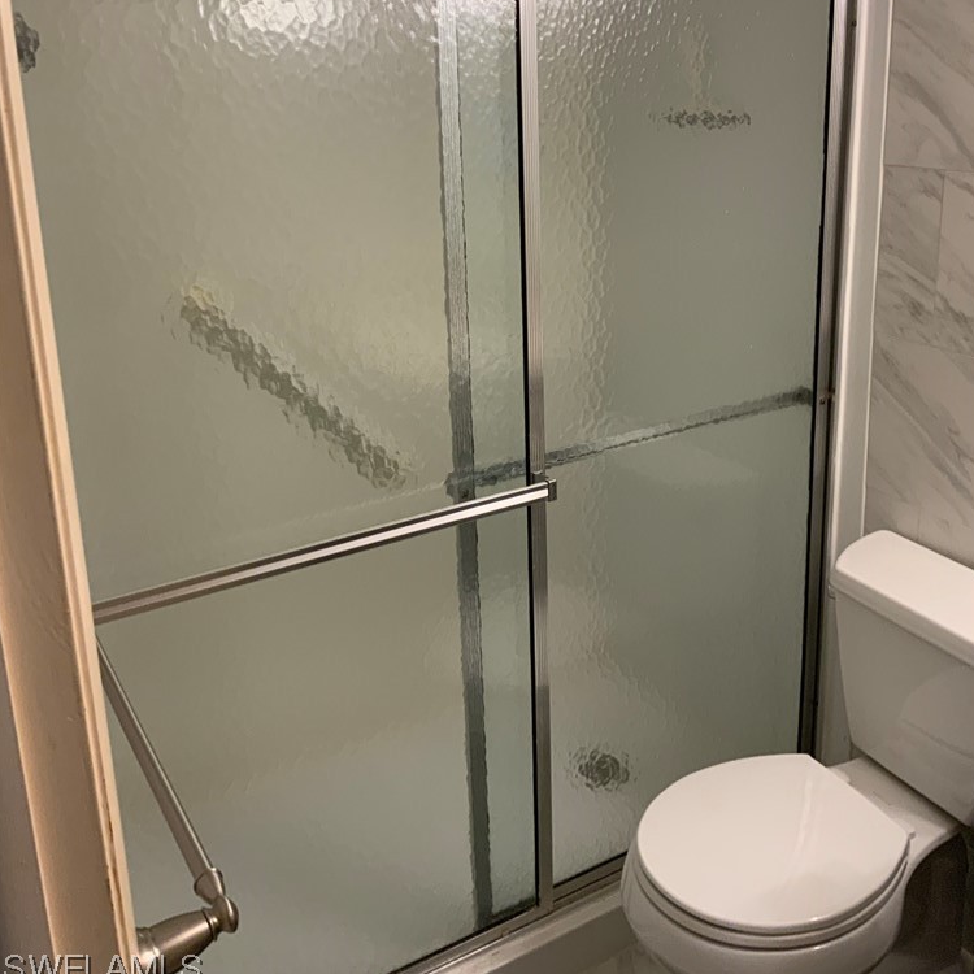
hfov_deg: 47.2
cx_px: 493
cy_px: 332
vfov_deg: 46.5
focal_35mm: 35
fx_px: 1114
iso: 64
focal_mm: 3
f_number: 1.8
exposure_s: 1/60
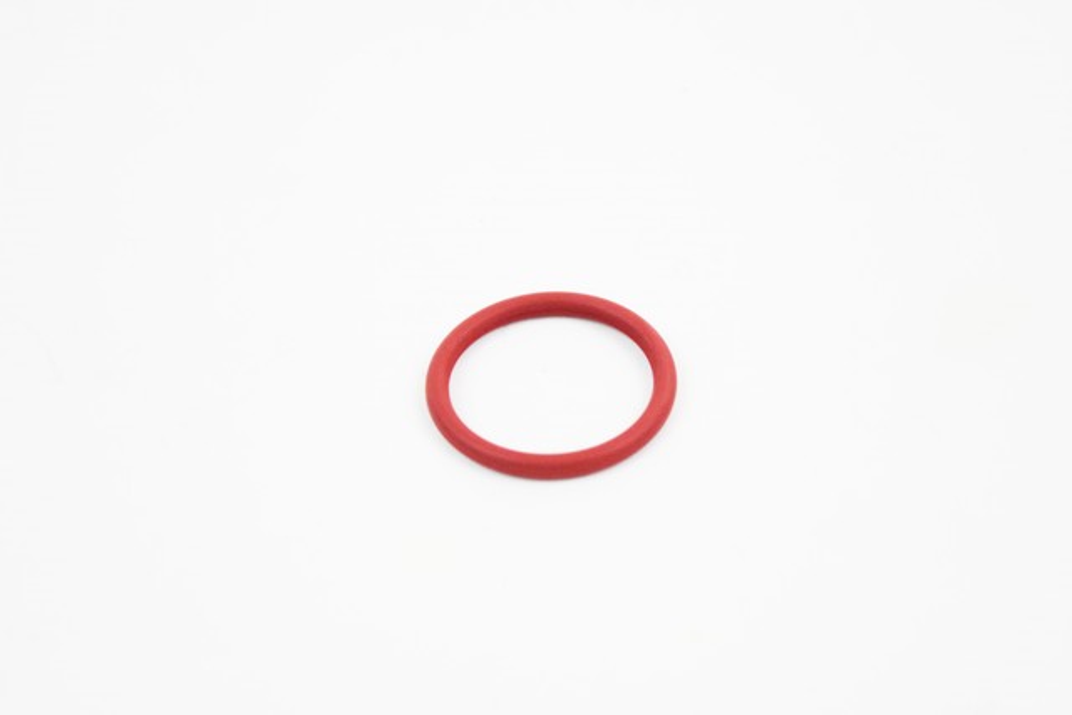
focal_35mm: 82
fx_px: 2457
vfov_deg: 16.6
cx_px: 536
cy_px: 358
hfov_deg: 24.6
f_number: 5.6
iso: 1400
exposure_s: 1/60
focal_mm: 55
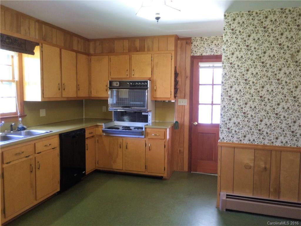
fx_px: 252
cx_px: 150
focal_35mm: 29
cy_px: 113
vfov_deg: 48.2
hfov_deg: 61.7
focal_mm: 4.15
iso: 160
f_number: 2.2
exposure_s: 1/16
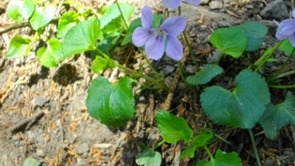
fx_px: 407
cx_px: 175
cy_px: 46
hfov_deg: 39.7
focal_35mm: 52
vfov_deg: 22.9
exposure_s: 1/125
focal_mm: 5.7
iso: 100
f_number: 2.9
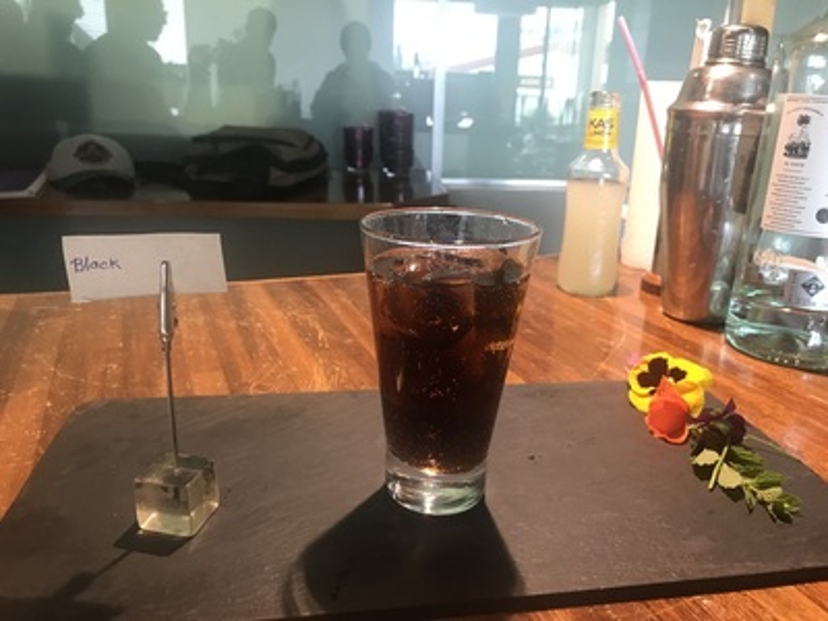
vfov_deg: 49.7
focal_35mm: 28
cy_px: 310
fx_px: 670
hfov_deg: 63.4
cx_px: 414
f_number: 1.8
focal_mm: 3.99
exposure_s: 1/17
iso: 40
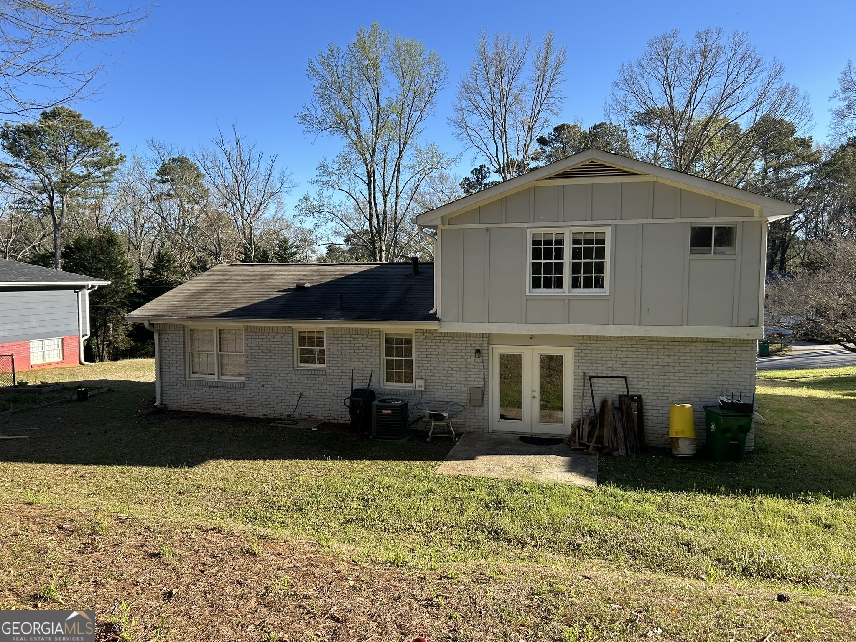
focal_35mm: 26
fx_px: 643
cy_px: 321
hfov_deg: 67.3
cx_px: 428
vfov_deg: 53.1
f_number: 1.5
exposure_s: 1/1553
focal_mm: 5.7
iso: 50
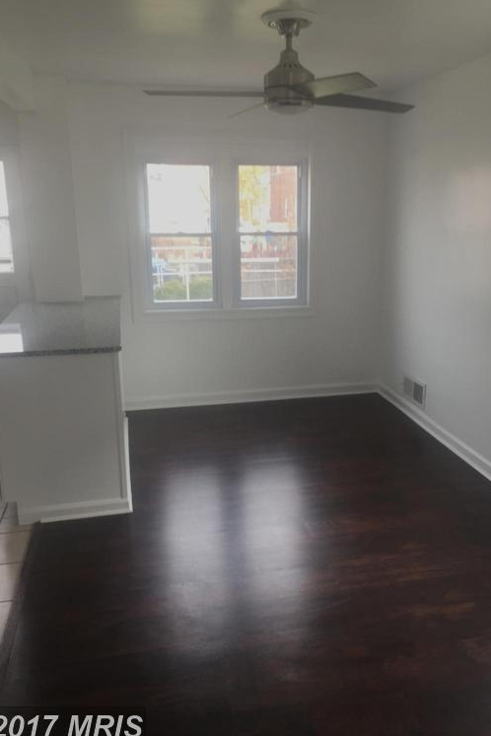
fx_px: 634
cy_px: 375
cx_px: 269
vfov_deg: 60.3
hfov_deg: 42.3
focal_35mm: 31
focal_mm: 4.15
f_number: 2.2
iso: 32
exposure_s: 1/60
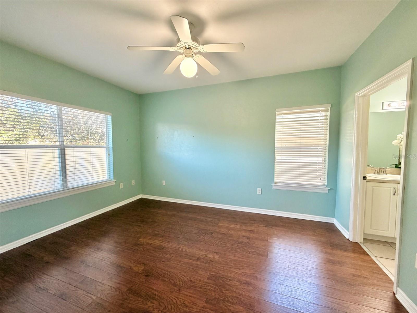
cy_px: 156
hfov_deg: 102.1
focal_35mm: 14
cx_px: 208
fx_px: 169
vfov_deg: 85.7
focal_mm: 2.22
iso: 250
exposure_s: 1/120
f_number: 2.2
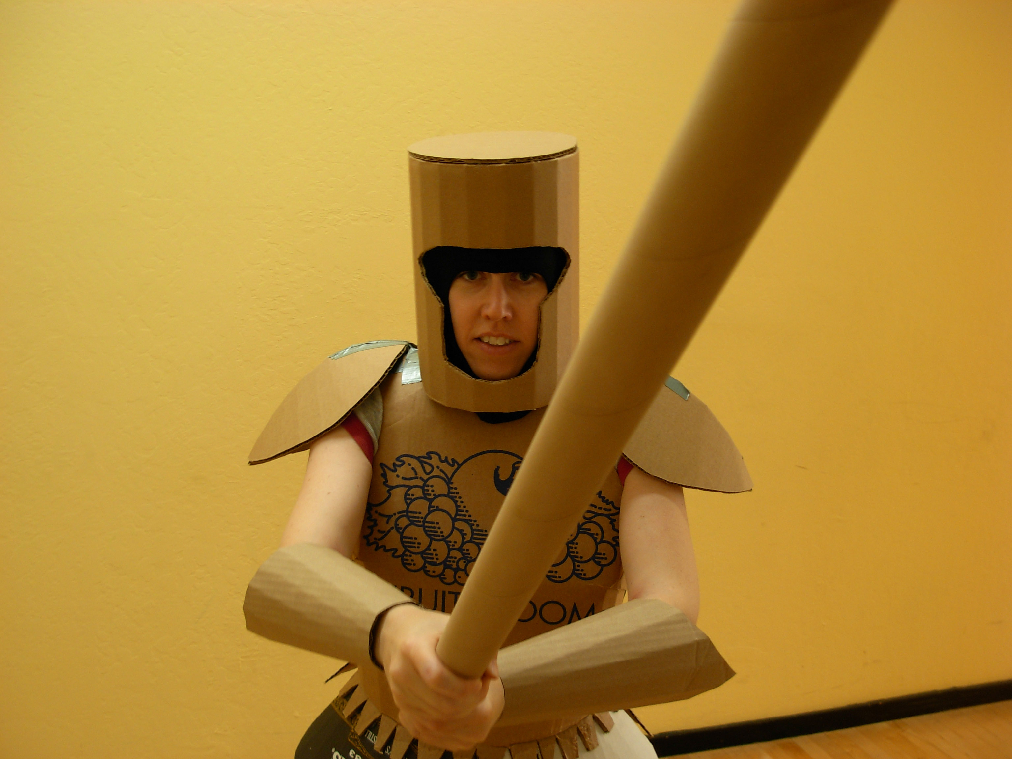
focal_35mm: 38
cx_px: 506
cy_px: 380
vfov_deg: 37.7
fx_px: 1111
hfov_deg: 49.0
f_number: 2.9
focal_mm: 6.3
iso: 79
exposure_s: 1/4.4
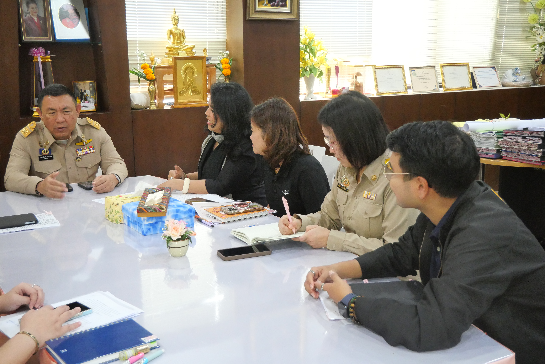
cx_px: 272
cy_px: 182
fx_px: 621
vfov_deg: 32.7
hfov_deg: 47.4
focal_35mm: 41
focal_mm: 20
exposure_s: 1/100
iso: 3200
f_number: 4.1
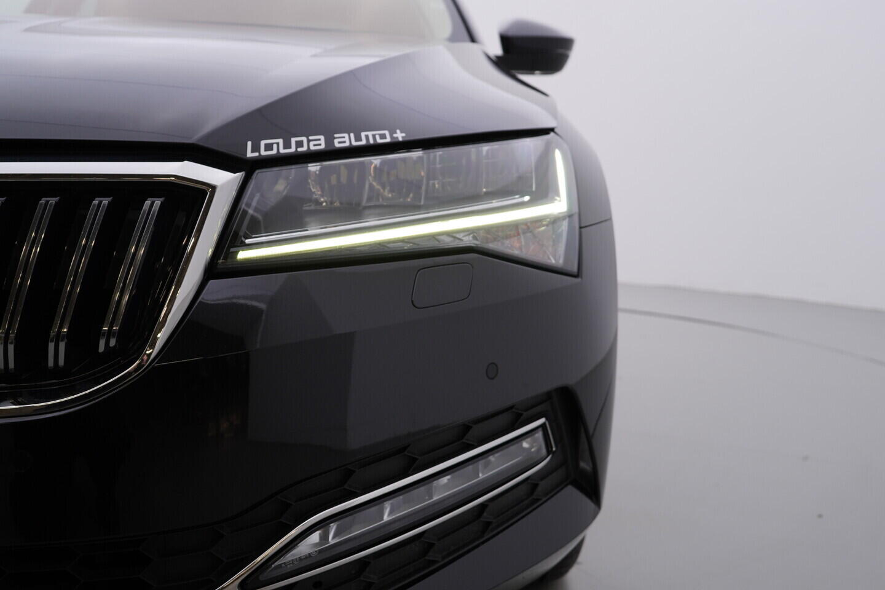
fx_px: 885
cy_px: 295
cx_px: 442
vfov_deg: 36.9
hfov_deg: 53.1
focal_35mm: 36
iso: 125
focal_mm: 24
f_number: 4.5
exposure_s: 1/100
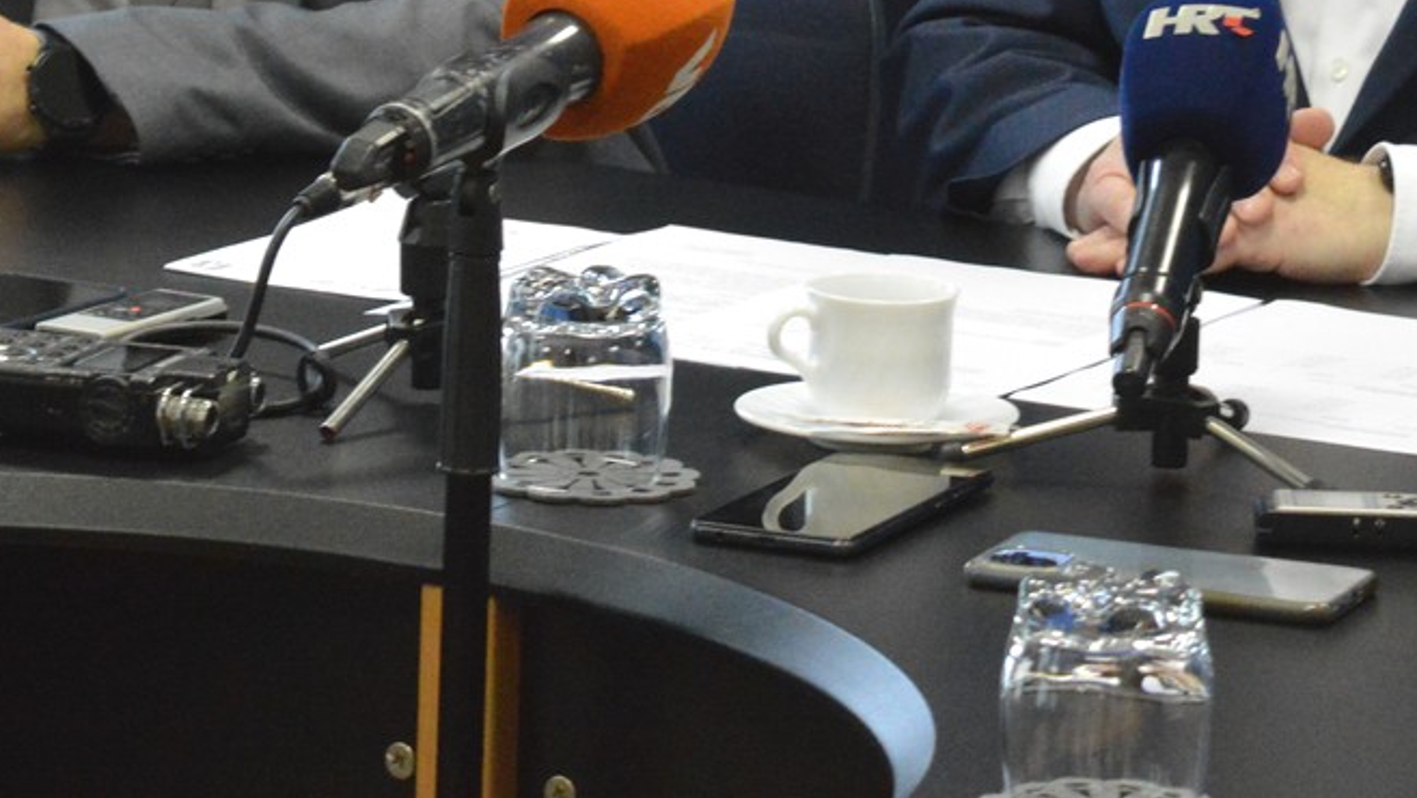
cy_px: -349
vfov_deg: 5.6
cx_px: 787
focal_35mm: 213
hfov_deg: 10.1
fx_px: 8016
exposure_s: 1/100
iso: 3200
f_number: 5.6
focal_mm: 55
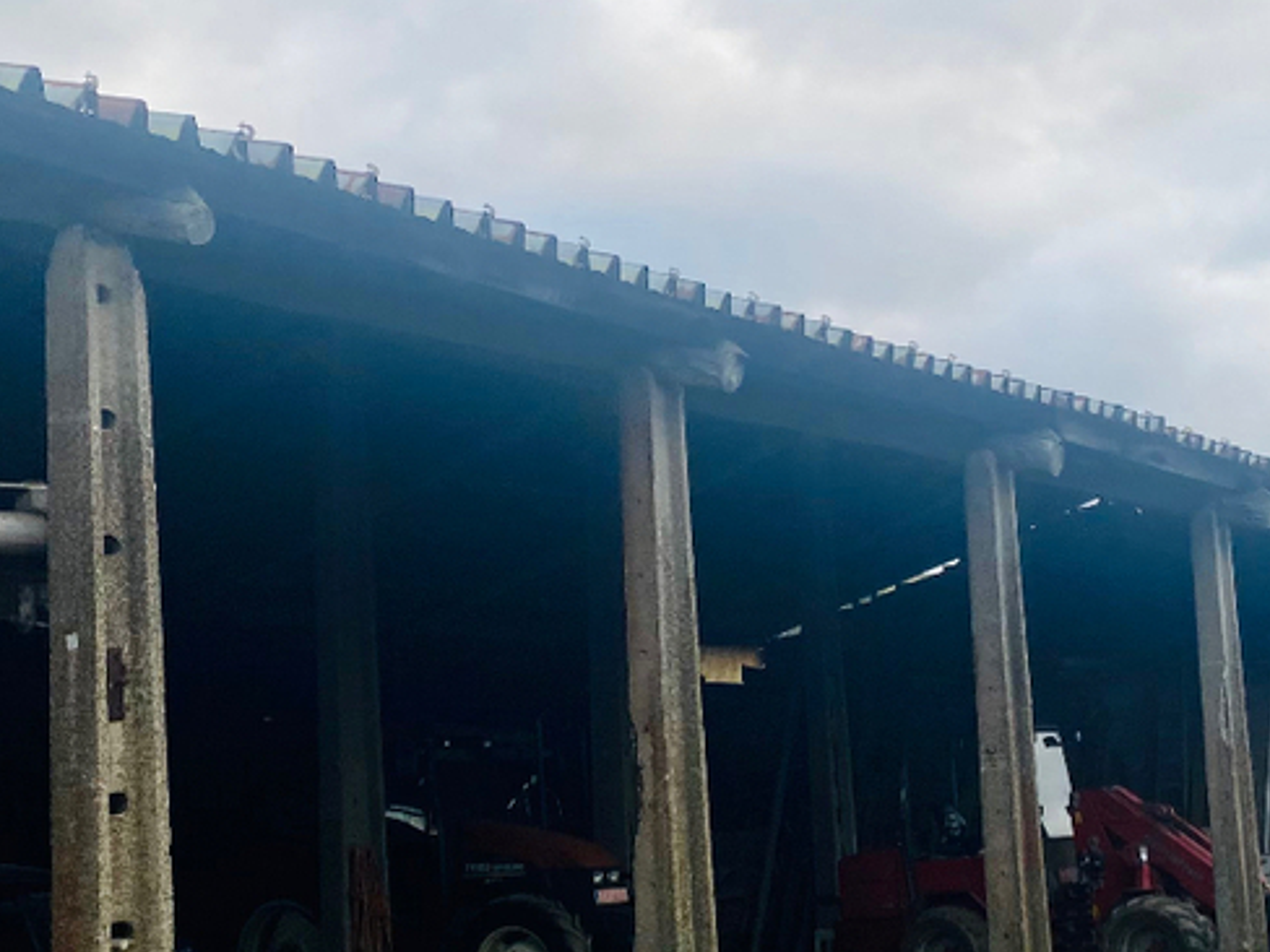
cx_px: 638
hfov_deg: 30.3
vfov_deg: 22.9
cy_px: 518
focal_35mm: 64
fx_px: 2348
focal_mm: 4.25
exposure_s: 1/522
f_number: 1.8
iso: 32
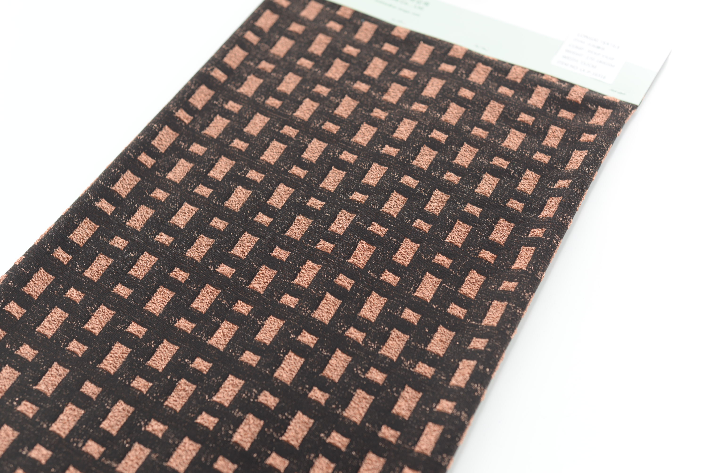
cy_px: 236
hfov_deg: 39.6
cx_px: 354
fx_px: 985
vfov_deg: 27.0
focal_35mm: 50
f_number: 4
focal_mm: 50
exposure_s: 1/50
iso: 100
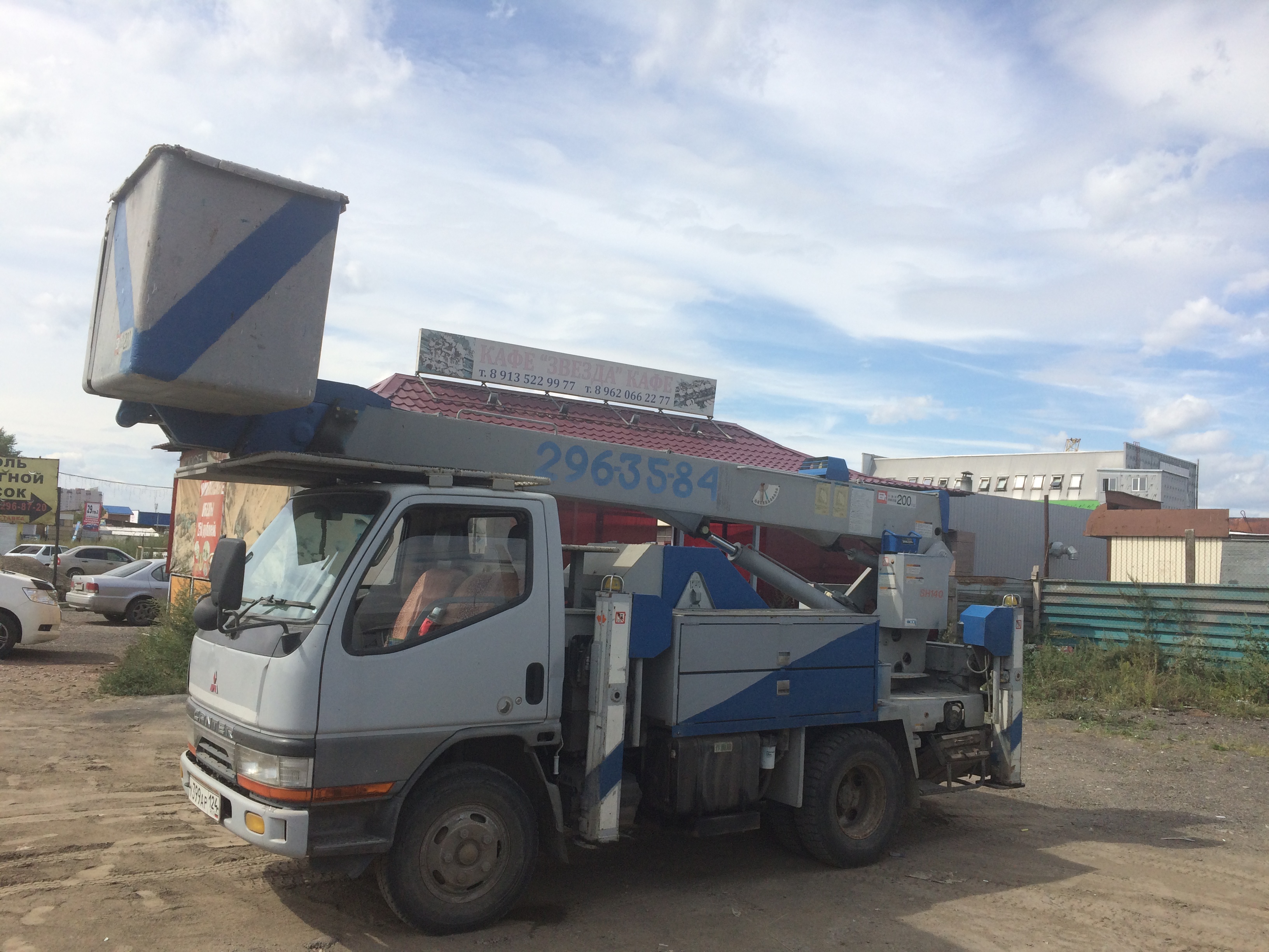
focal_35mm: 29
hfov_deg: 61.7
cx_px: 634
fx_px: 1063
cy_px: 476
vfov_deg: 48.2
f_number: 2.2
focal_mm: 4.15
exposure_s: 1/2415
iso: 32
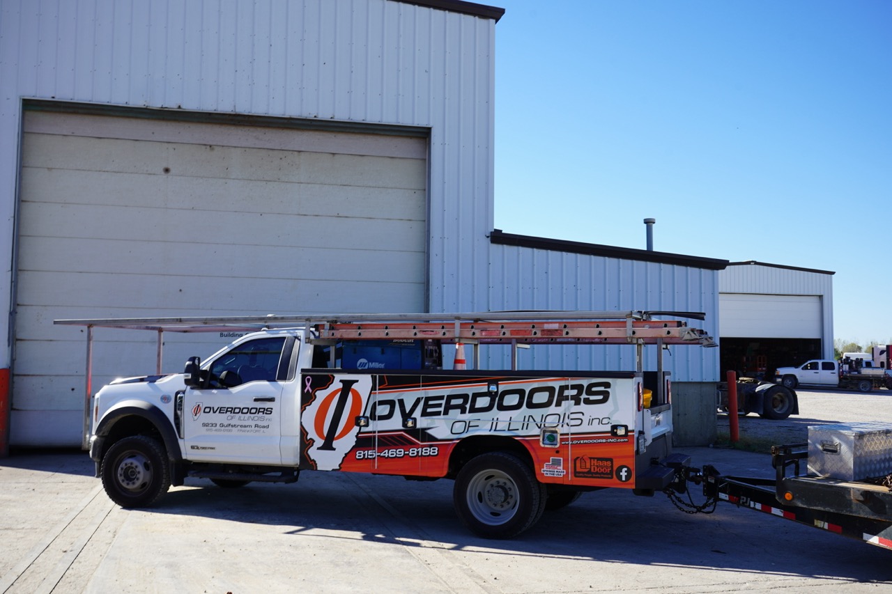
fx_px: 867
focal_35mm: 35
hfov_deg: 54.4
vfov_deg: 37.8
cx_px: 446
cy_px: 297
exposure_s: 1/125
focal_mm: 35
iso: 100
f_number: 9
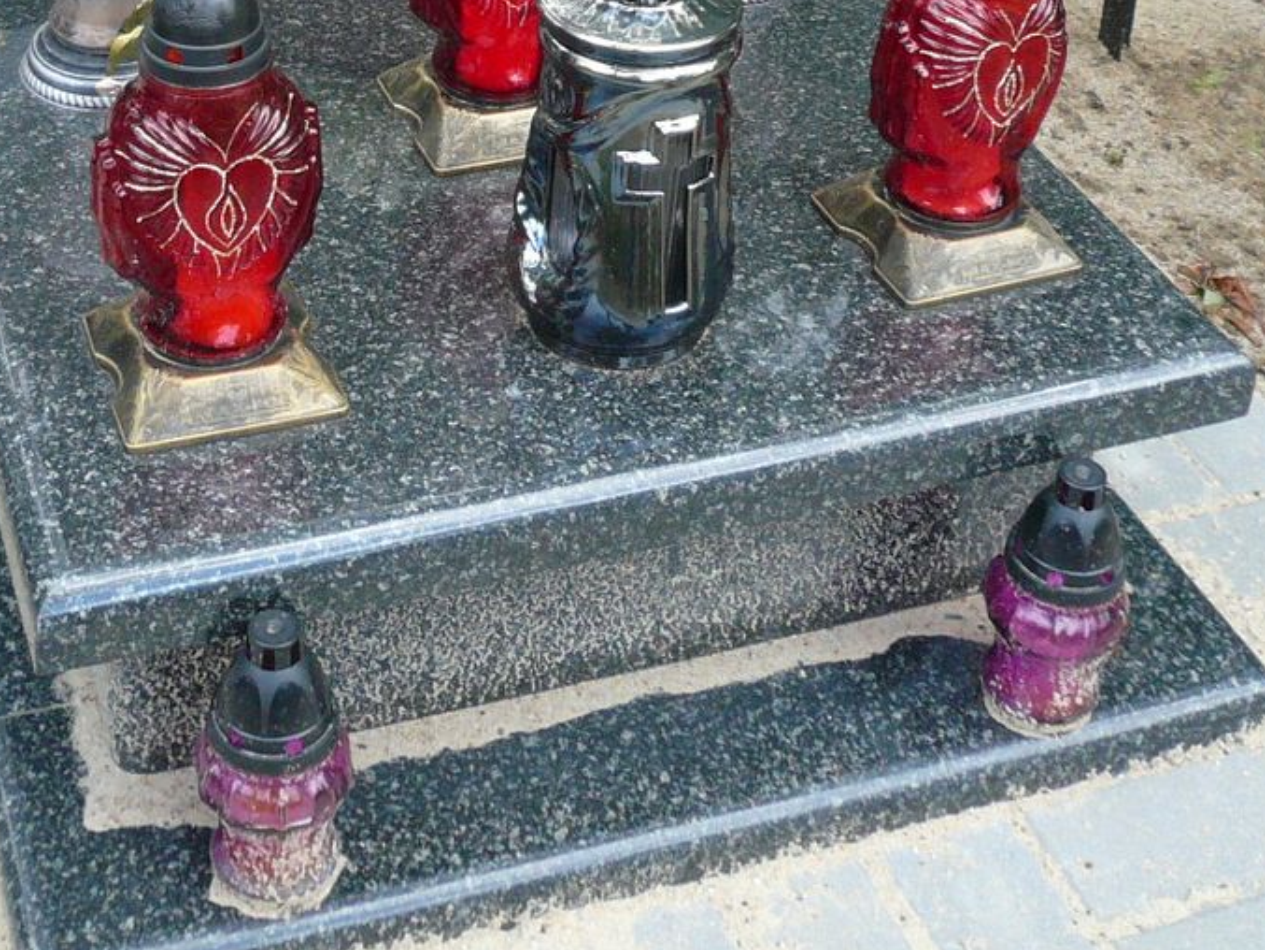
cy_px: -87
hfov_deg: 31.0
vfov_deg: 22.4
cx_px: 420
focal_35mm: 62
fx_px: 2266
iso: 100
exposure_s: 1/200
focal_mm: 4.6
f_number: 2.8
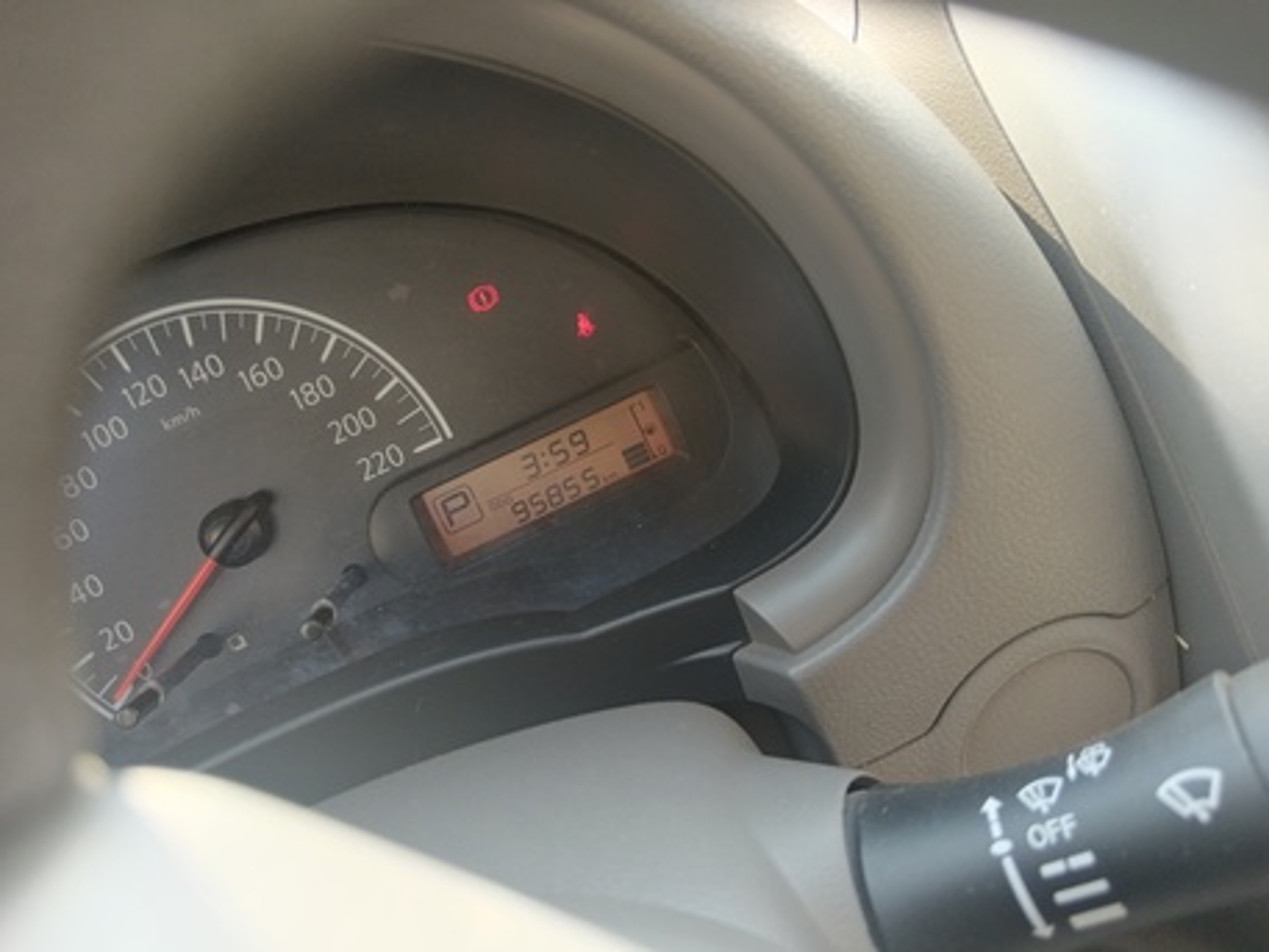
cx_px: 634
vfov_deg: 51.4
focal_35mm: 27
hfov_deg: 65.3
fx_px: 990
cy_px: 476
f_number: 1.9
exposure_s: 1/120
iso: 360
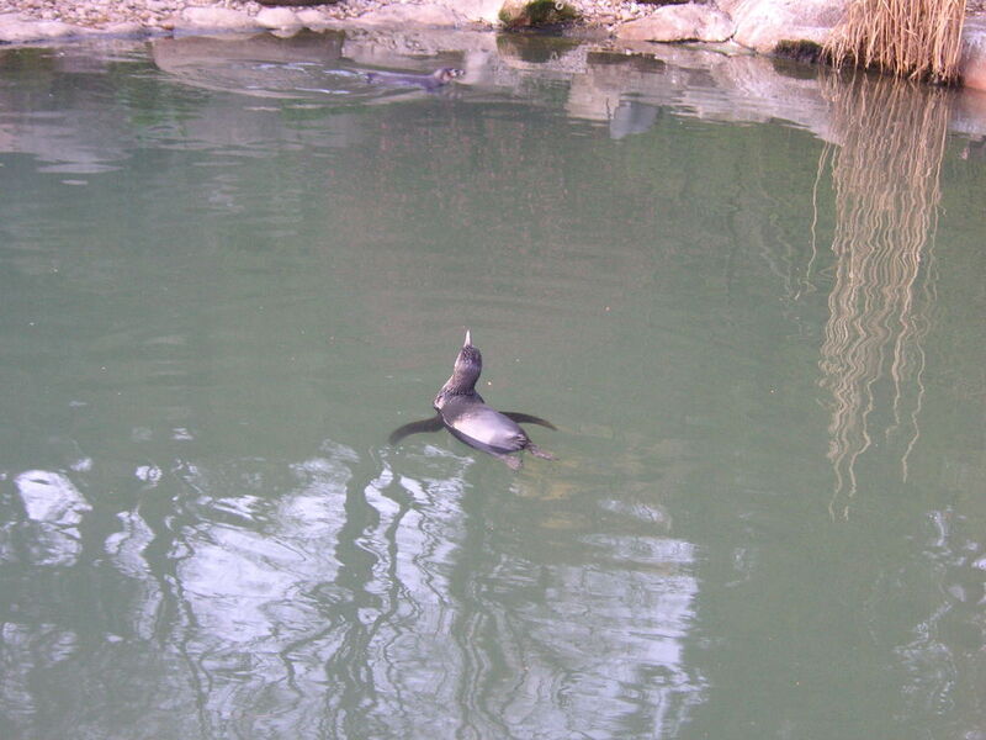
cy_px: 370
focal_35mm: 66
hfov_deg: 29.4
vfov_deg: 22.3
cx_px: 493
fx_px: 1880
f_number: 4
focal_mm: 11
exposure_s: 1/60
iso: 100
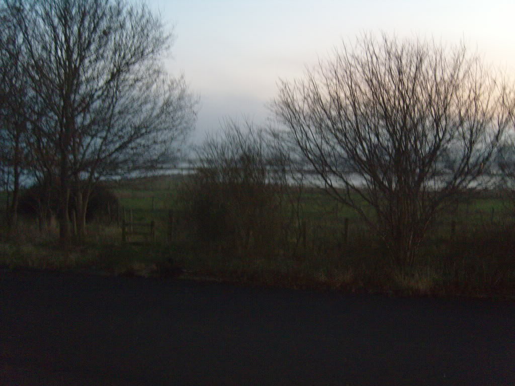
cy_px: 193
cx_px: 258
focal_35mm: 35
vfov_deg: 40.7
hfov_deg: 52.6
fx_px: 521
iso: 400
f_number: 2.8
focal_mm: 7.4
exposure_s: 1/30
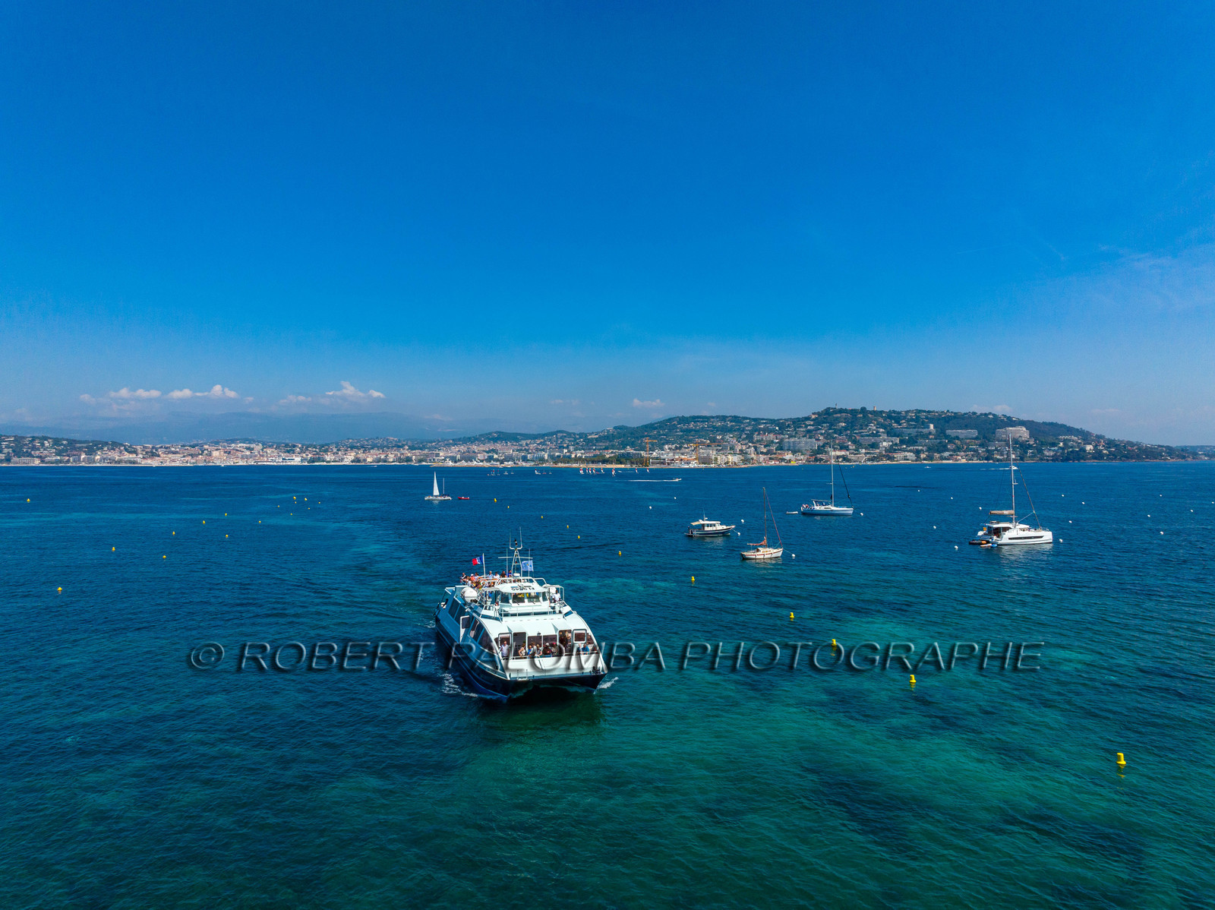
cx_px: 608
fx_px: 842
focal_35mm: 24
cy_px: 455
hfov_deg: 71.6
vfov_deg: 56.8
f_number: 7.1
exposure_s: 1/1250
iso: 200
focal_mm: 12.3
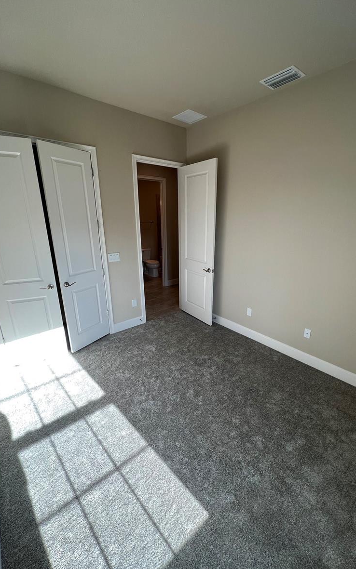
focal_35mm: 14
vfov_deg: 105.3
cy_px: 286
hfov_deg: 78.6
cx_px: 187
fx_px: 217
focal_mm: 1.57
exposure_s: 1/99
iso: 40
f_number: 1.8
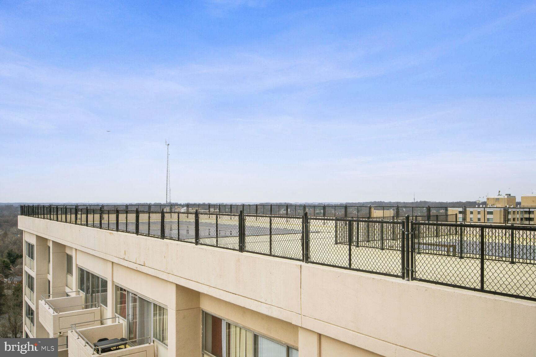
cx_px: 268
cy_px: 178
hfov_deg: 61.9
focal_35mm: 30
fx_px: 447
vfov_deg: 43.6
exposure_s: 1/500
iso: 200
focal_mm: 30
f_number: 9
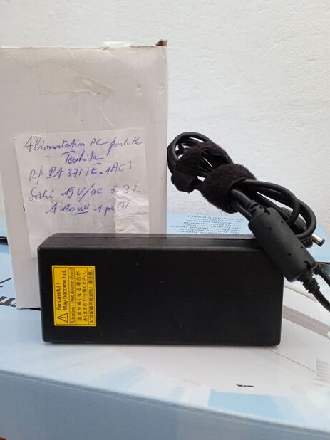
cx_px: 166
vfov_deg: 61.7
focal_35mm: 29
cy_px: 214
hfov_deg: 48.2
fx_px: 369
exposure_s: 1/25
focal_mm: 3.43
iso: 246
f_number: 2.2
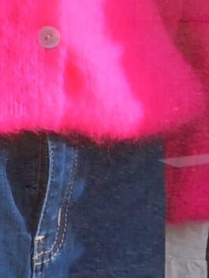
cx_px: -466
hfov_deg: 6.7
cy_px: -266
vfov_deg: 9.4
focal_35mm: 197
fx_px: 1587
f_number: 1.8
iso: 20
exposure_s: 1/161
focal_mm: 4
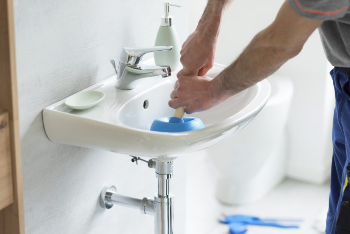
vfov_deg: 14.6
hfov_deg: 21.7
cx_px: 187
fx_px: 914
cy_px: 119
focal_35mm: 94
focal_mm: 85
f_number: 2.2
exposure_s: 1/40
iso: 250
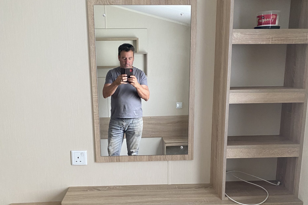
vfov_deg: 35.5
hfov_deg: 51.9
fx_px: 317
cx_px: 151
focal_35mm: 37
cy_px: 142
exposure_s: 1/82
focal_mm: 4.25
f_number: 1.8
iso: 125
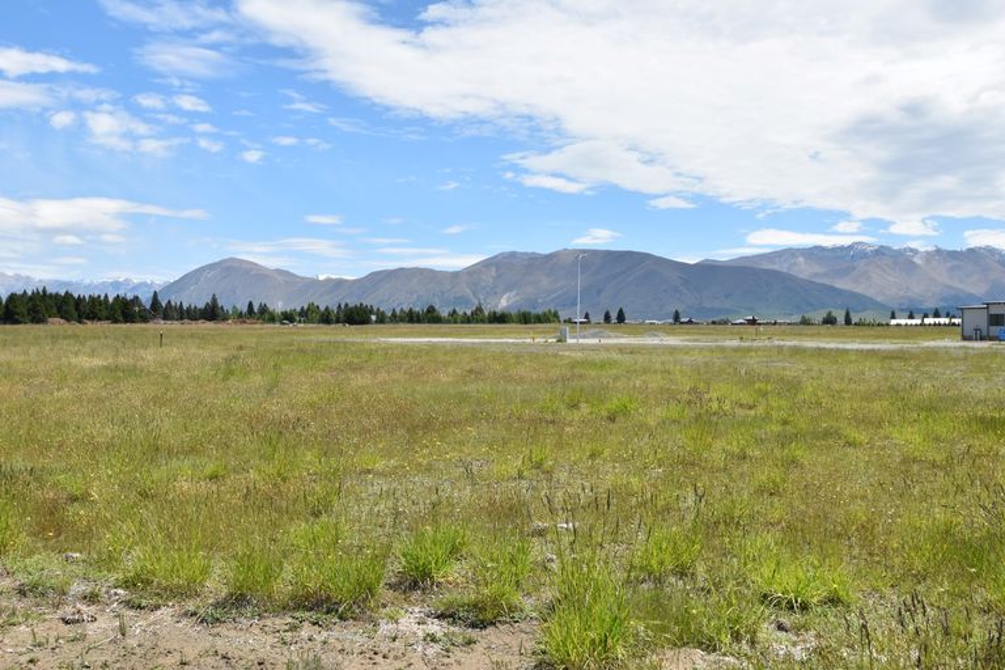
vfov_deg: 36.9
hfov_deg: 53.1
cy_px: 335
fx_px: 1005
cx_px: 502
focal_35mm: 36
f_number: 11
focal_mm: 24
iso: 200
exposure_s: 1/500
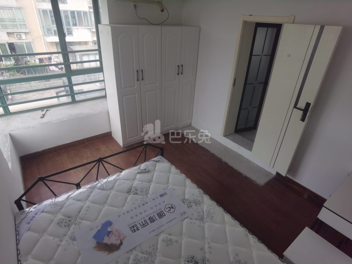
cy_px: 132
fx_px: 183
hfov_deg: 87.8
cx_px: 176
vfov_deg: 71.6
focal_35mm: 18
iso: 50
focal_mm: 4.4
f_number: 1.8
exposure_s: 1/203
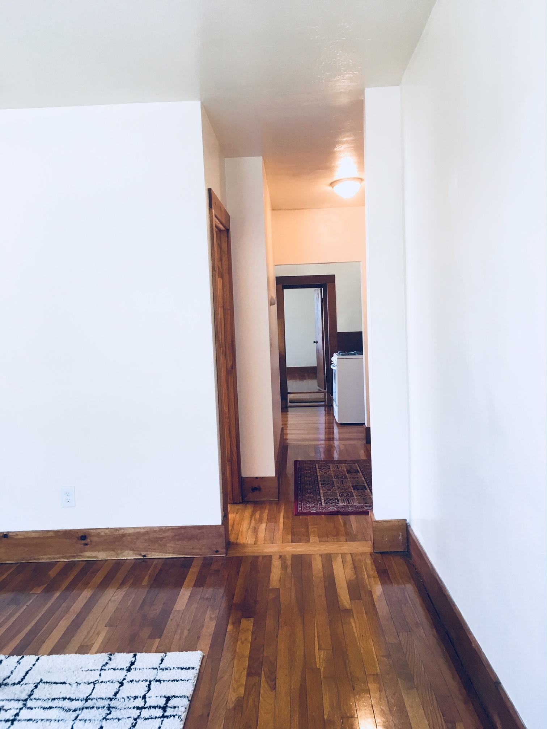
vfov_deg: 61.7
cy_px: 364
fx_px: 611
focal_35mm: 29
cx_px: 274
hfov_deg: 48.2
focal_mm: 4.15
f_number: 2.2
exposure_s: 1/30
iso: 64
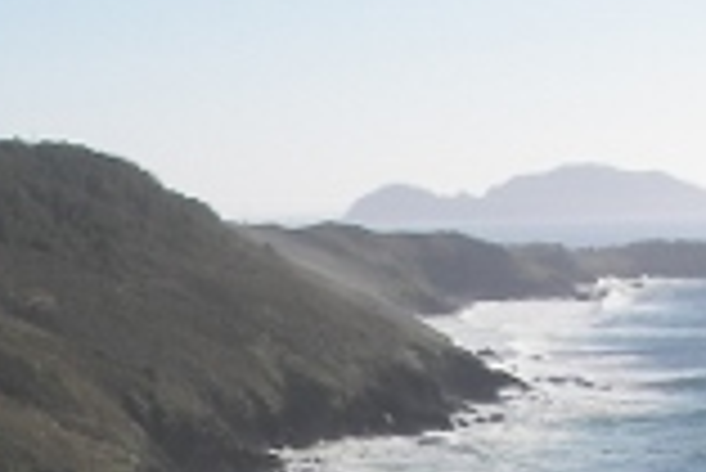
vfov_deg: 10.3
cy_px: 569
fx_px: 2571
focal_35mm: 131
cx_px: 90
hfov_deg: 15.5
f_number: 4
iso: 50
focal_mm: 6
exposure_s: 1/640
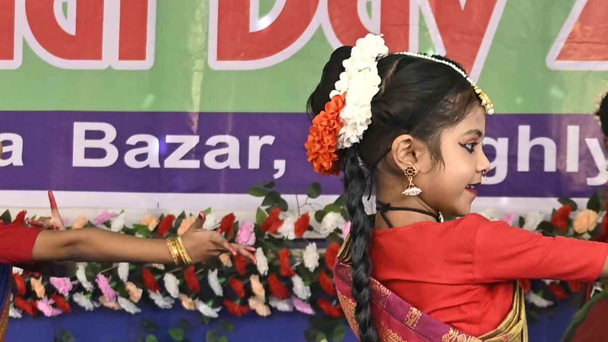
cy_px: 360
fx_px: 2466
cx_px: 541
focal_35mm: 153
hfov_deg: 13.9
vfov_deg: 7.9
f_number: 4
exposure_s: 1/320
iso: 400
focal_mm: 29
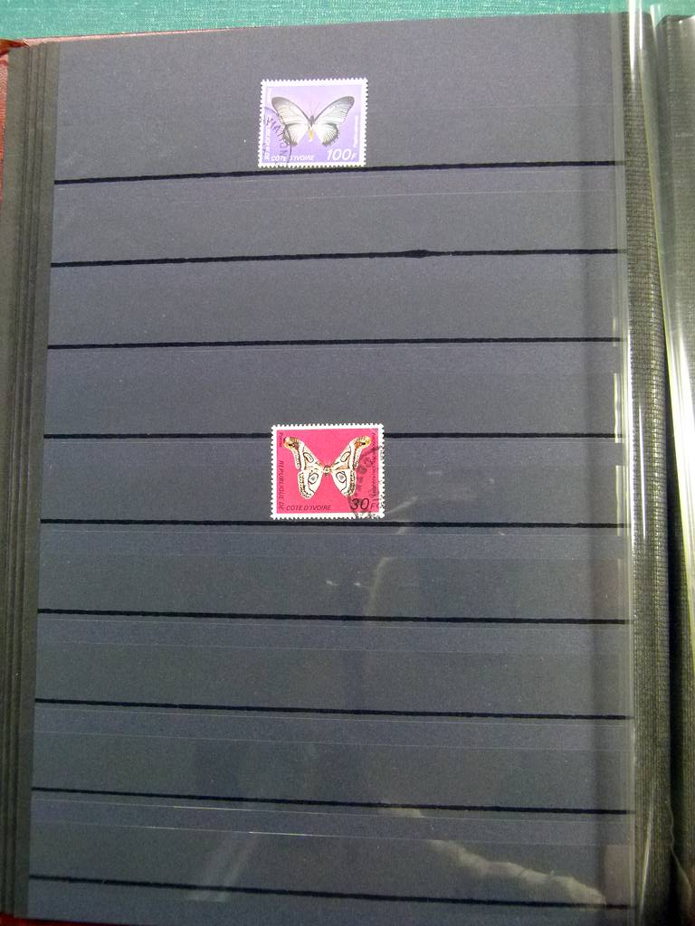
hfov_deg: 38.7
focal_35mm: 37
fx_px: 990
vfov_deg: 50.1
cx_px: 348
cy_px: 463
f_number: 3.1
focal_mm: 6.7
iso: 400
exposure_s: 1/50
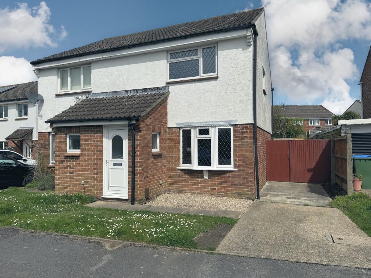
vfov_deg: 56.8
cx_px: 186
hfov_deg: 71.6
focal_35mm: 24
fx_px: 257
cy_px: 139
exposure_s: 1/10417
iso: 80
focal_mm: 6.76
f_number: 1.78
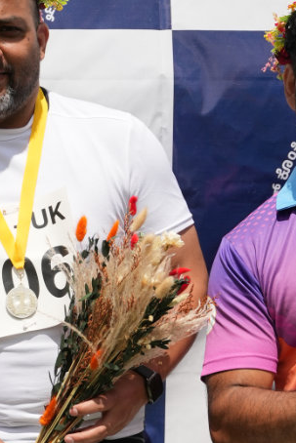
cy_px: 498
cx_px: 99
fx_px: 1697
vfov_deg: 14.5
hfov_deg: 10.0
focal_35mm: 138
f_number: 2.8
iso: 250
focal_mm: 40.8
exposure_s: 1/6400
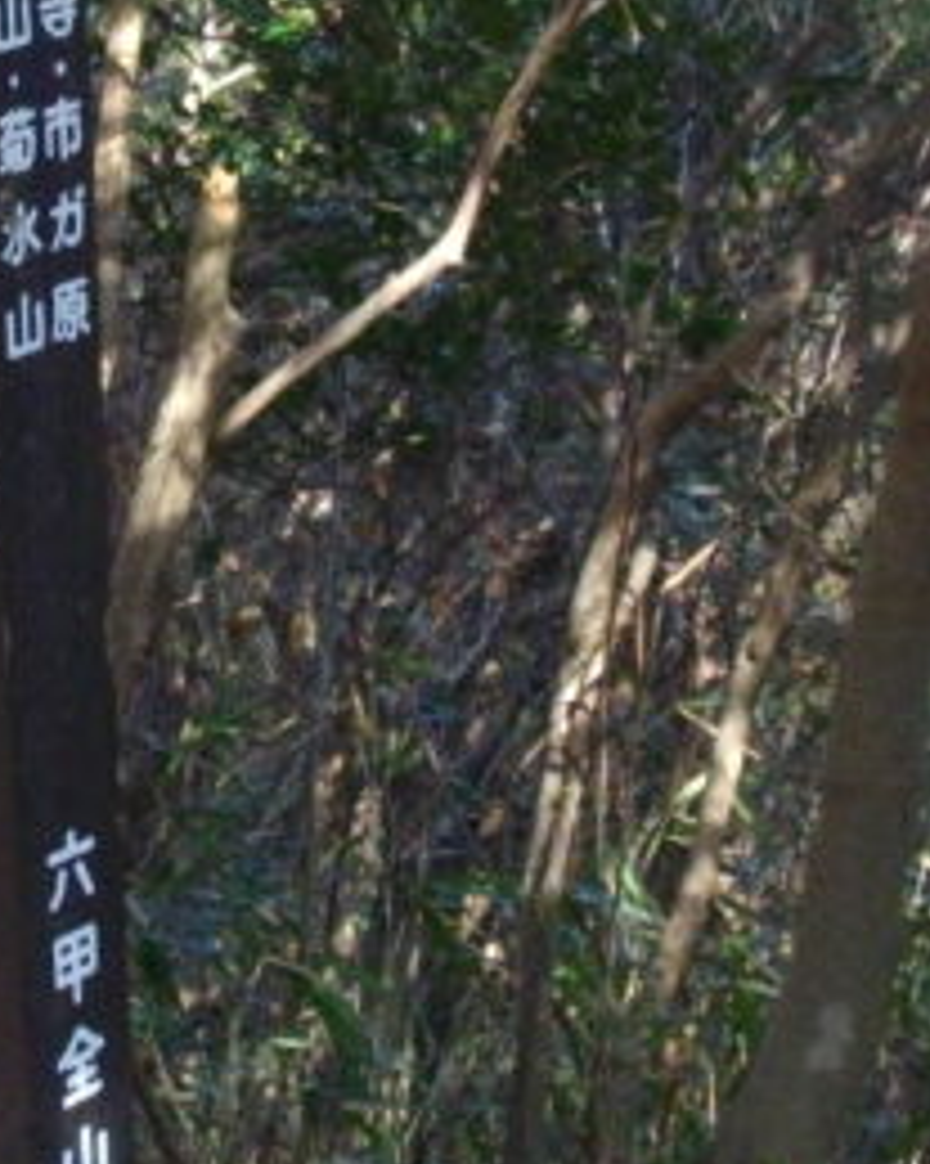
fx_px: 4923
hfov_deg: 10.6
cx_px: -216
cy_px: 283
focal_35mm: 143
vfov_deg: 13.4
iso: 164
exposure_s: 1/125
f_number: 2.8
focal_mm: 6.2
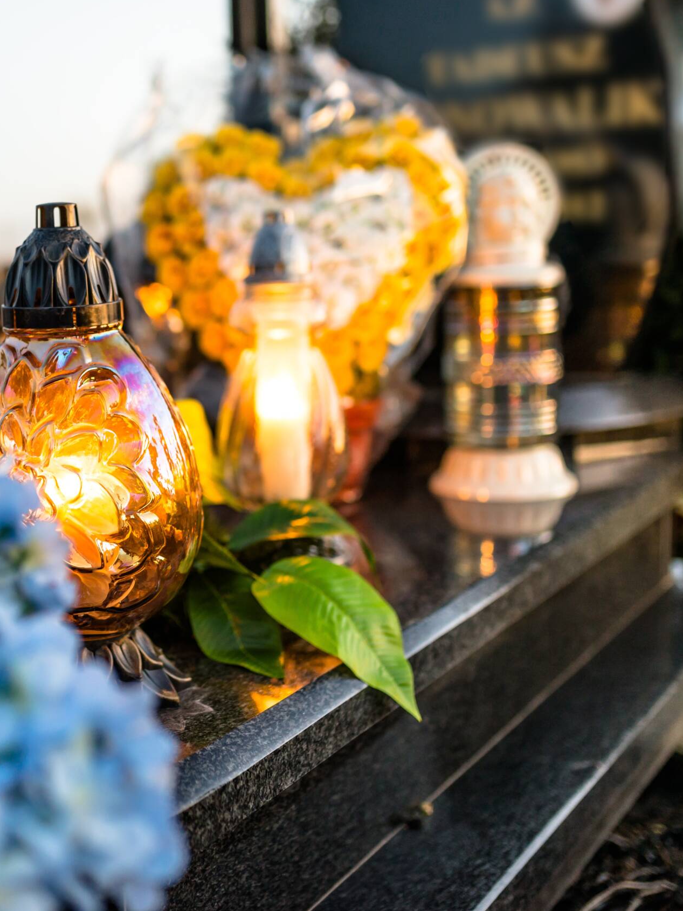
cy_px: 455
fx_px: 1342
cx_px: 100
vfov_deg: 37.5
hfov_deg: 27.7
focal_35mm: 51
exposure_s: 1/15
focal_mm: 35
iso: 500
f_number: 1.8
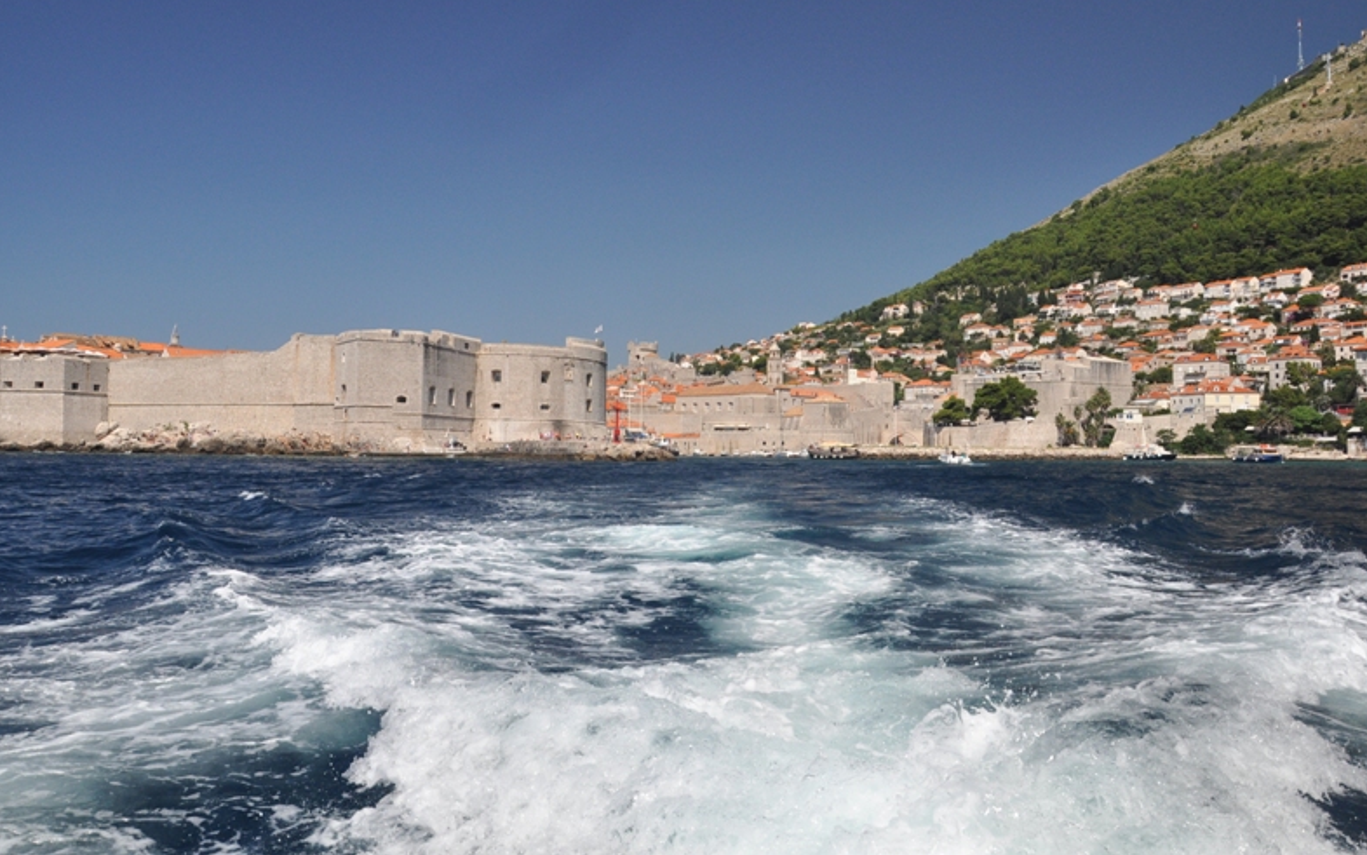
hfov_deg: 66.5
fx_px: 1043
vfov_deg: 44.5
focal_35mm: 28
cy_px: 394
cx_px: 672
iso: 640
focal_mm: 18
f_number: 11
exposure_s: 1/500
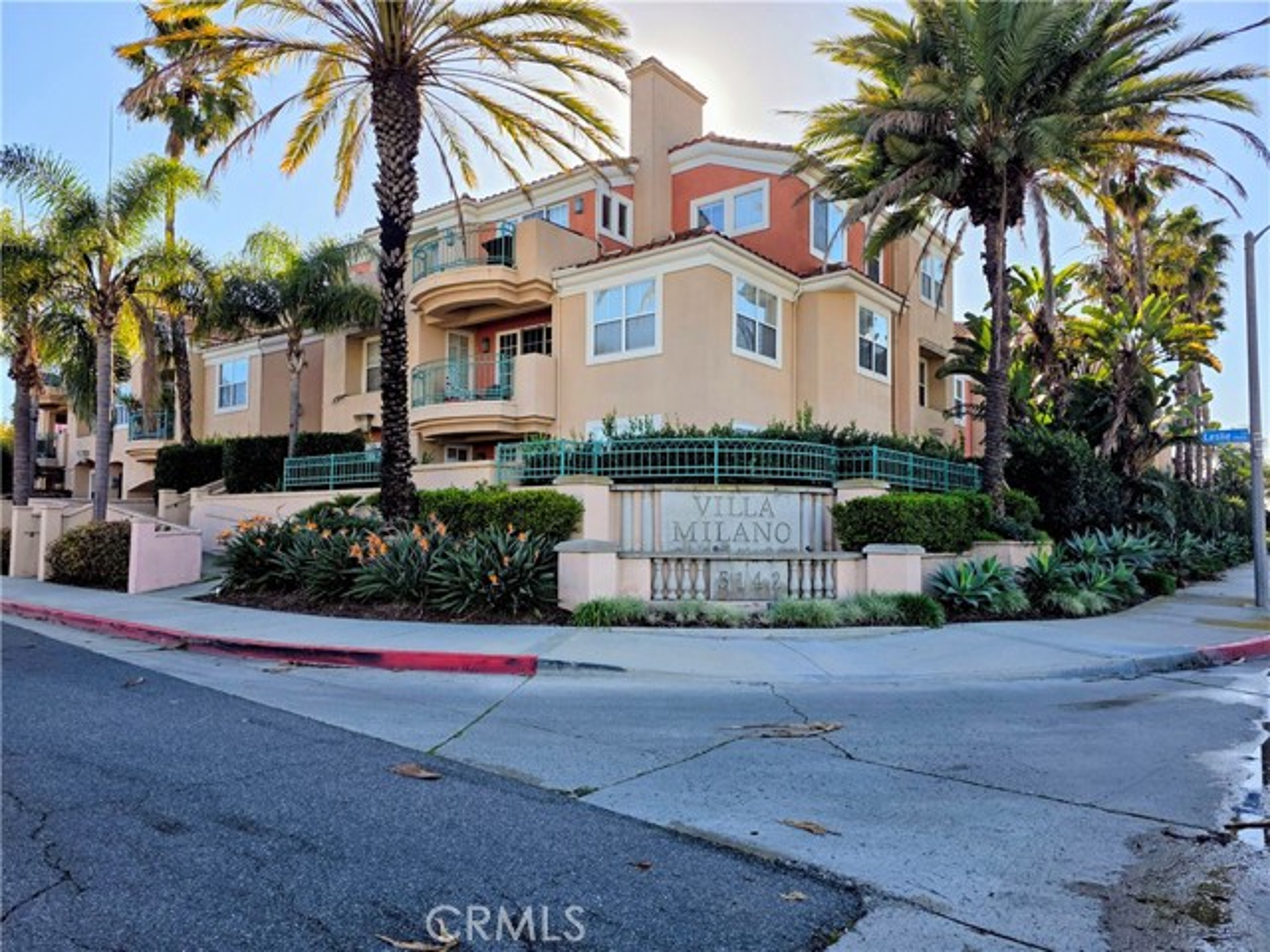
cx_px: 635
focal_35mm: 23
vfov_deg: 58.9
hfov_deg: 73.9
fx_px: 844
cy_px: 476
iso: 80
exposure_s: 1/4237
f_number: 1.7
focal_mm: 6.3
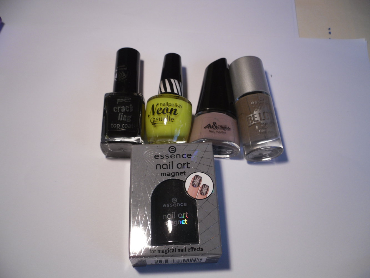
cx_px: 185
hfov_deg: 42.1
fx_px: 481
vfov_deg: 32.2
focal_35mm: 45
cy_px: 139
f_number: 3.5
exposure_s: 1/47
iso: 100
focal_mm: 6.3
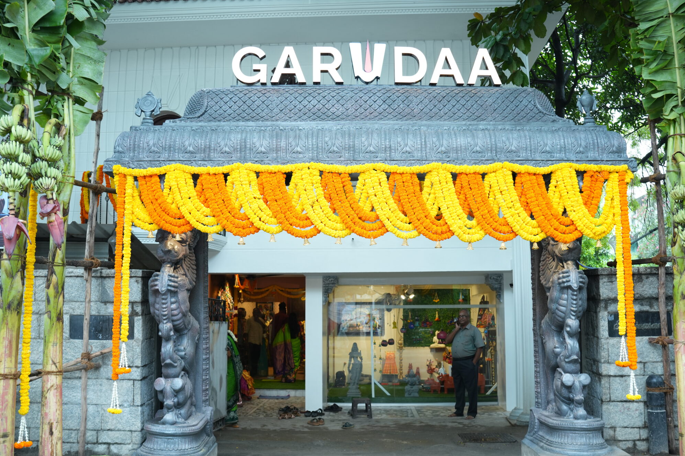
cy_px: 233
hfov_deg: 53.1
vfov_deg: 36.9
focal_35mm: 36
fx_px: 685
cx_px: 352
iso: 500
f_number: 4
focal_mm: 35
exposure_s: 1/160
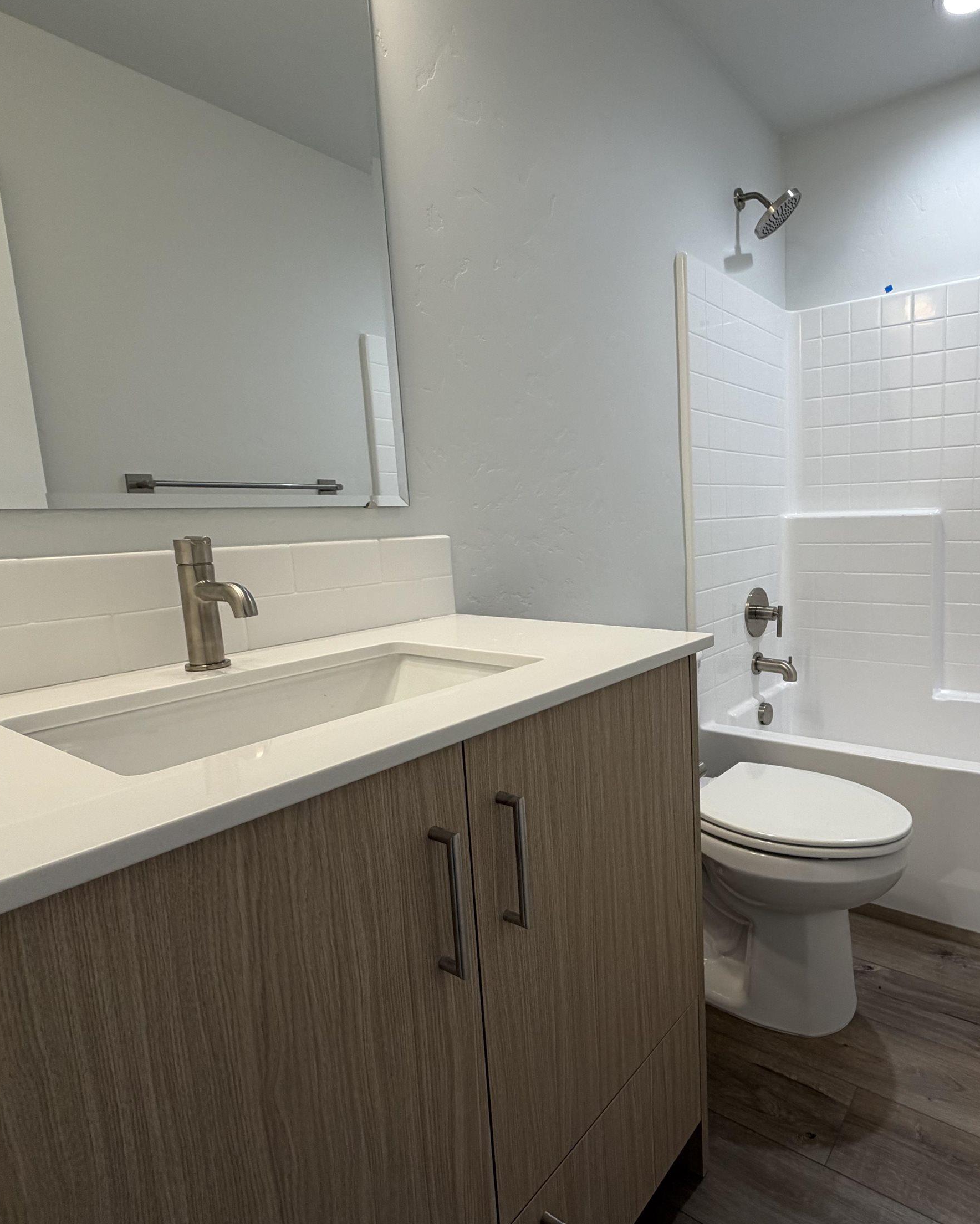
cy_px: 606
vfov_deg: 83.3
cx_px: 684
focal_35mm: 19
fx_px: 689
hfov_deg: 68.1
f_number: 2.2
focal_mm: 2.22
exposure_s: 1/120
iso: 125
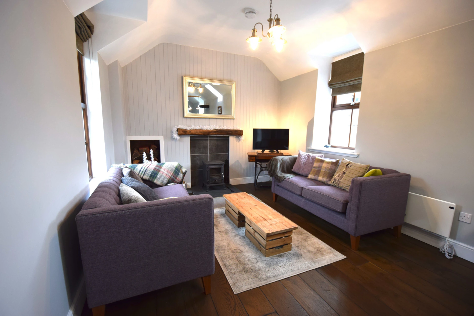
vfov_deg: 77.4
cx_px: 237
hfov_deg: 100.4
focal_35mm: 15
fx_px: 198
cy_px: 158
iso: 500
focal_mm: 10
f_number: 4
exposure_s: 1/60
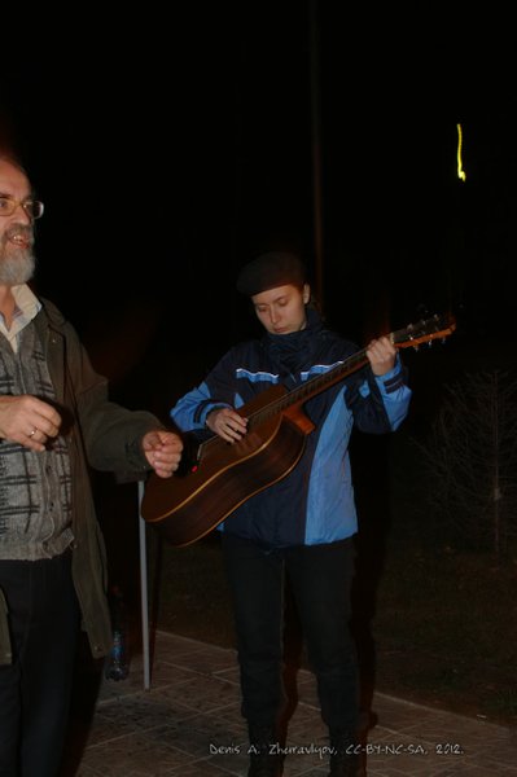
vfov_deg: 37.9
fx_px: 1133
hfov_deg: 25.7
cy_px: 388
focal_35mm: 52
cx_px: 258
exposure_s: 1/2.5
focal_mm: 35
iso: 400
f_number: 5.6
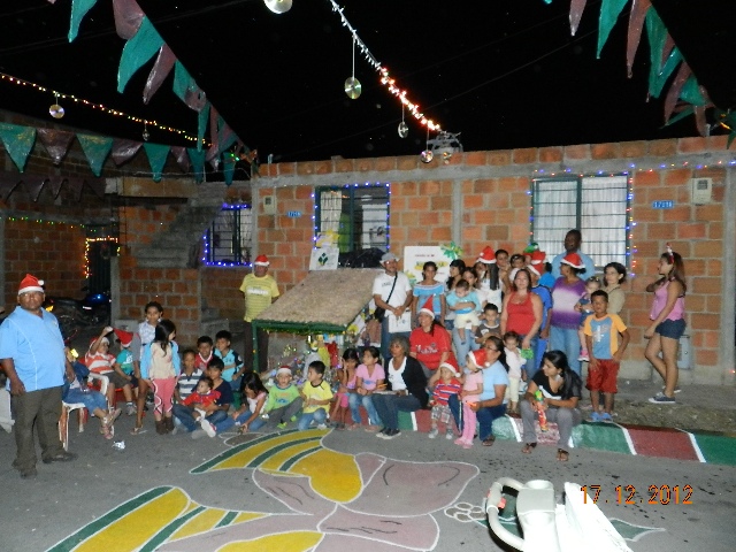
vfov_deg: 58.9
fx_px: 489
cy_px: 276
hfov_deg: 73.9
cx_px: 368
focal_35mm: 23
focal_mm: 4
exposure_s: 1/30
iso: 800
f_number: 3.4
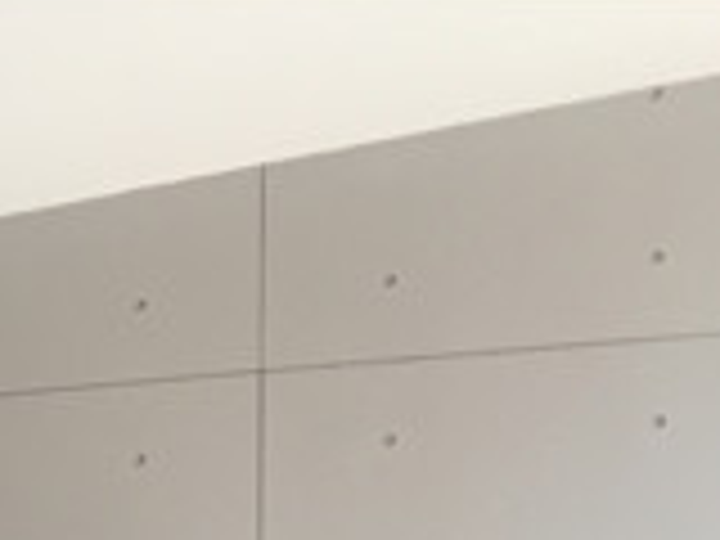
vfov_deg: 12.3
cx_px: -562
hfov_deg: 15.6
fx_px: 2267
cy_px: 994
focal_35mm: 109
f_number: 2.2
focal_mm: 4.15
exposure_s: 1/100
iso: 50
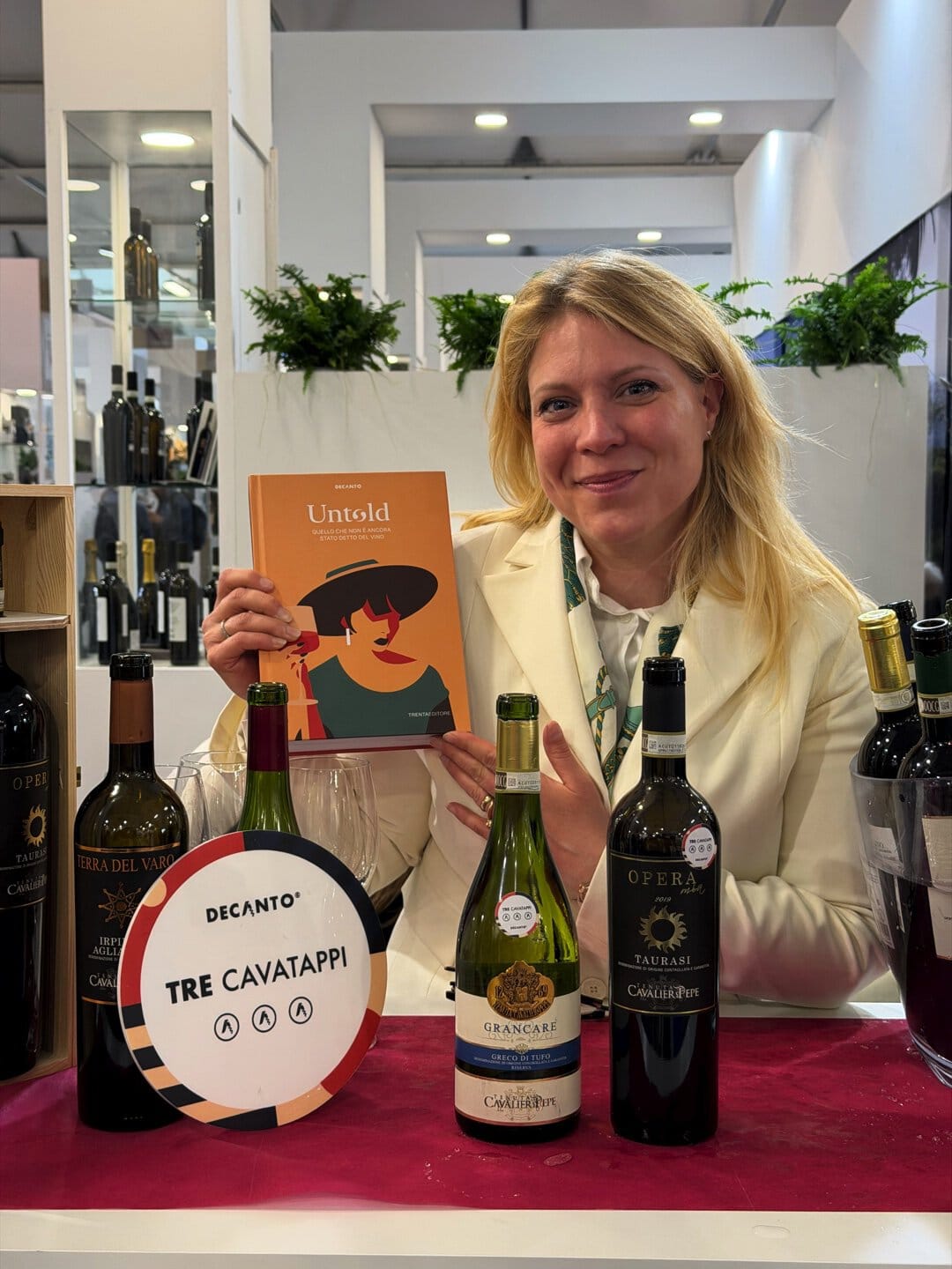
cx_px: 476
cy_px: 634
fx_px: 1760
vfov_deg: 39.7
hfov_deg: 30.3
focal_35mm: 48
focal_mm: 6.76
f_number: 1.78
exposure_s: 1/100
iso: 160
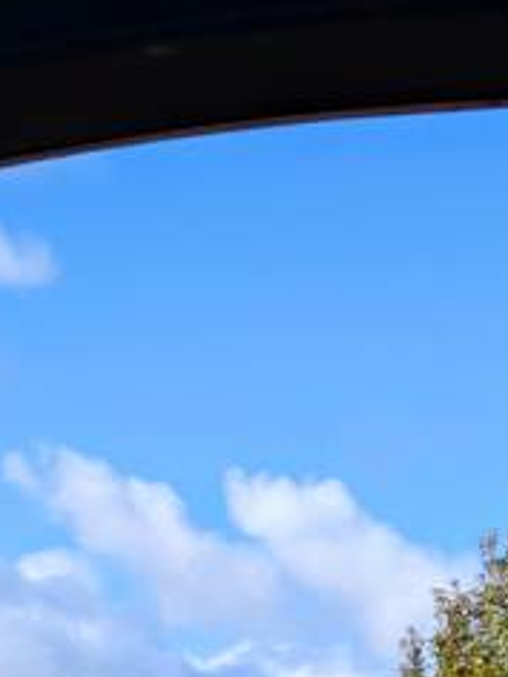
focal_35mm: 138
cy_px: 894
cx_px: 433
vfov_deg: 13.7
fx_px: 2700
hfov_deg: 10.7
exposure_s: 1/1499
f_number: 1.89
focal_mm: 5.43
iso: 48
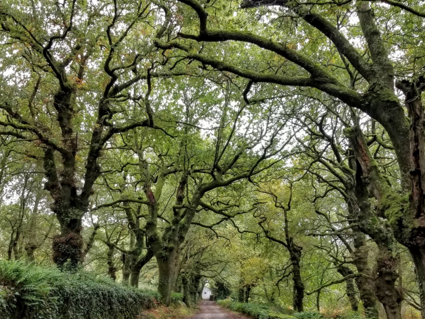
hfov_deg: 51.3
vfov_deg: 39.6
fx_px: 442
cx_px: 197
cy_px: 171
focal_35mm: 36
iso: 64
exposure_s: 1/120
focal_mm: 4.3
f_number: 1.7
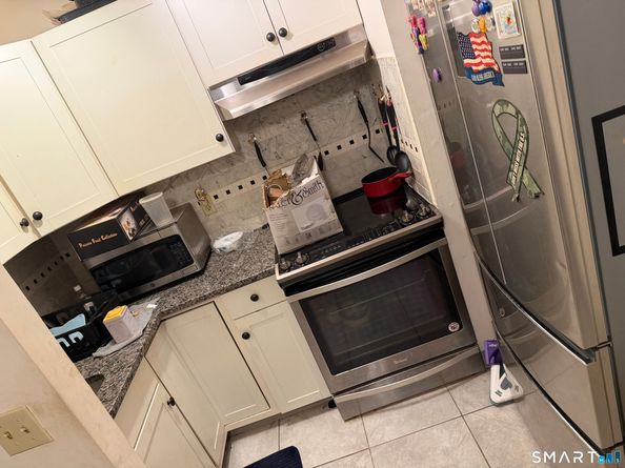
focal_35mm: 24
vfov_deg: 56.8
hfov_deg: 71.6
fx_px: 433
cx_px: 312
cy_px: 234
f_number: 1.78
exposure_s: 1/60
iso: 250
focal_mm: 6.76
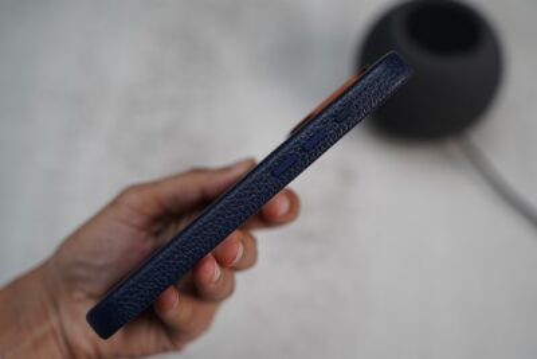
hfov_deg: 36.2
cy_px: 180
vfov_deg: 24.6
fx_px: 821
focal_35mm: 55
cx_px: 268
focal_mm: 55
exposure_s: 1/60
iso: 500
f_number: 4
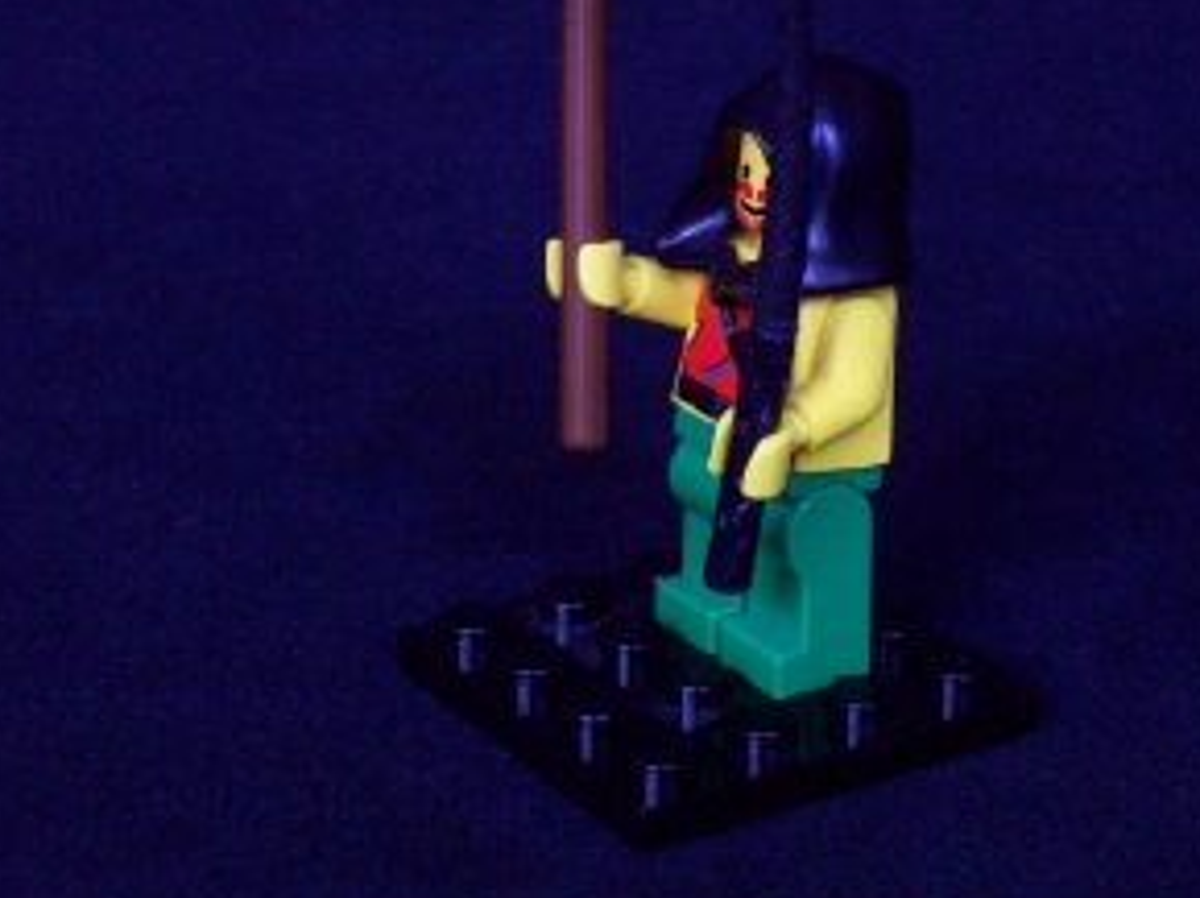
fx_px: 4156
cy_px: 312
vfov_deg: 12.3
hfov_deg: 16.4
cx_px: 728
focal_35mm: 120
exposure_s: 1/11.3
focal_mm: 14.3
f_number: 4.3
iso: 160
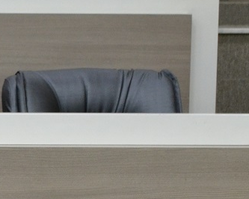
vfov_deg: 8.8
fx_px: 1296
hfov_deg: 10.6
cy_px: 151
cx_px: -110
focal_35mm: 176
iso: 1600
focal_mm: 32
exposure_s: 1/40
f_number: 5.6
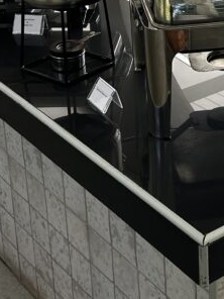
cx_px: 230
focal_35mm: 90
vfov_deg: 21.0
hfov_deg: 16.1
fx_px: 777
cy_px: -7
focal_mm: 5.7
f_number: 1.5
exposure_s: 1/439
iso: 50
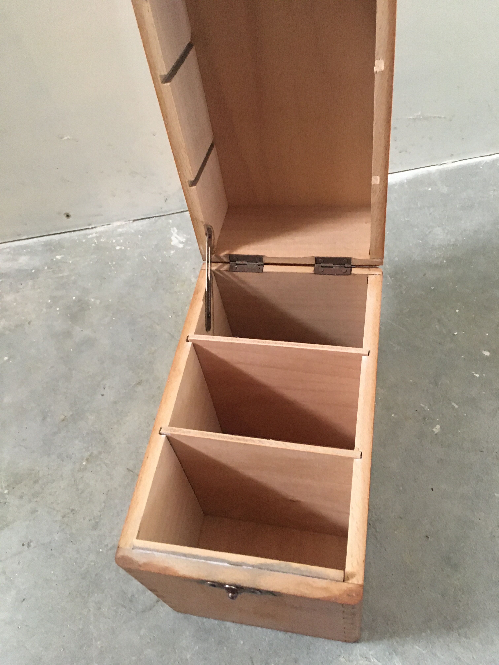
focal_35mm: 29
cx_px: 250
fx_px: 557
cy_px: 332
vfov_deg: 61.7
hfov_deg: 48.2
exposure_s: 1/17
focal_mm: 4.15
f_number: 2.2
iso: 250
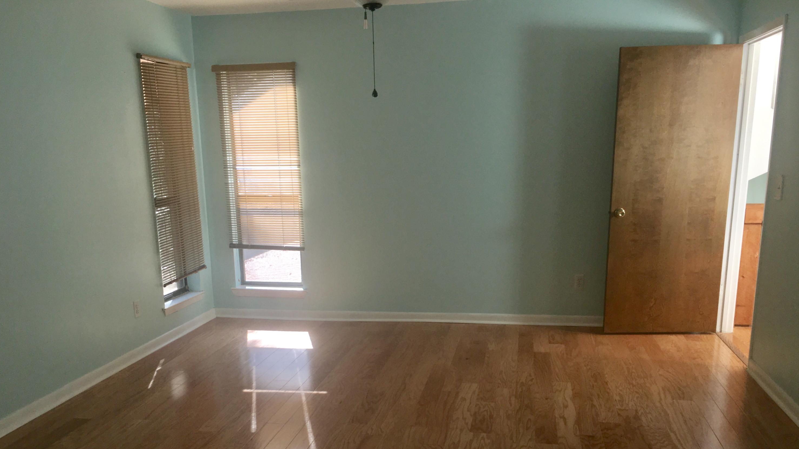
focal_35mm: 32
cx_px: 397
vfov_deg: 36.3
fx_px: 678
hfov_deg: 61.0
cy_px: 302
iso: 25
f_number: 2.2
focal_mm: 4.15
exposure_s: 1/30
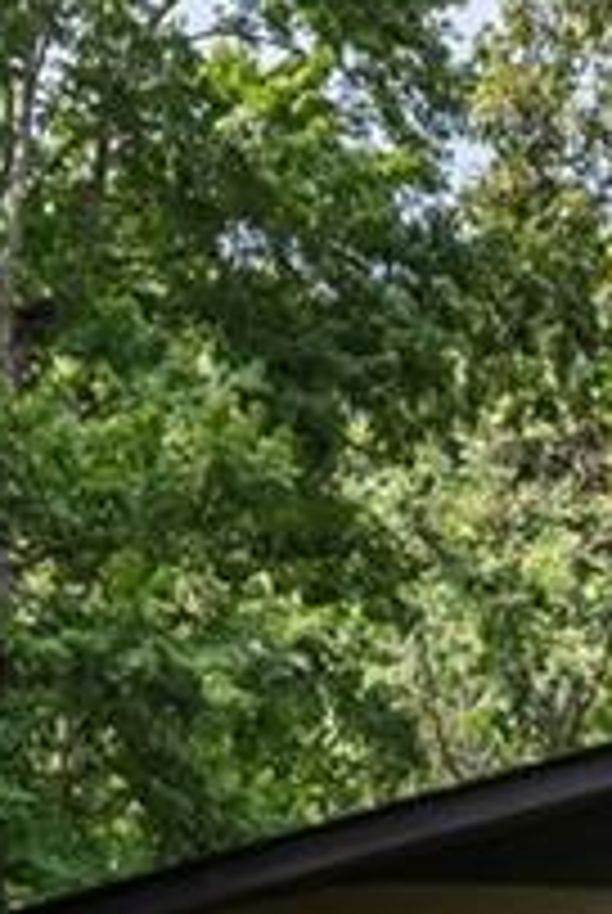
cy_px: 1914
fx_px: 3583
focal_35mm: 141
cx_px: 1017
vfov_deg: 12.5
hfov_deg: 9.4
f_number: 7.1
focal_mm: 14
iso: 320
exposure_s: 1/500
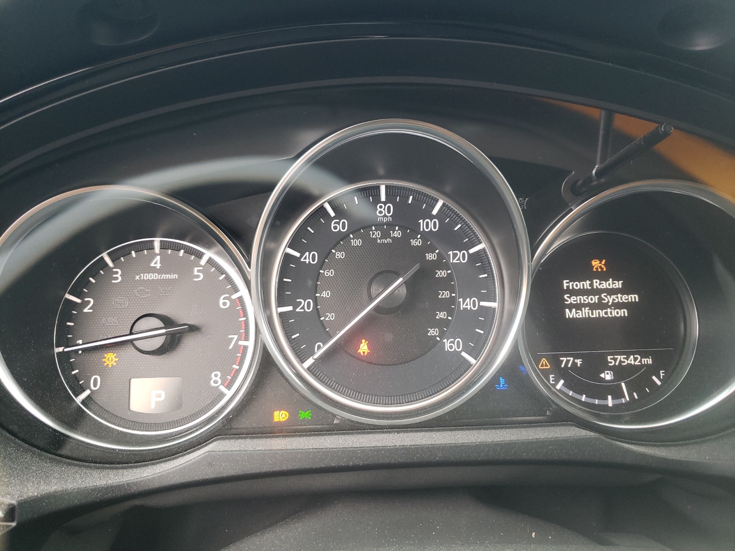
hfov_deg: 67.3
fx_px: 552
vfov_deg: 53.1
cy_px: 276
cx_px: 368
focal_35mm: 26
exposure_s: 1/50
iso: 126
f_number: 1.5
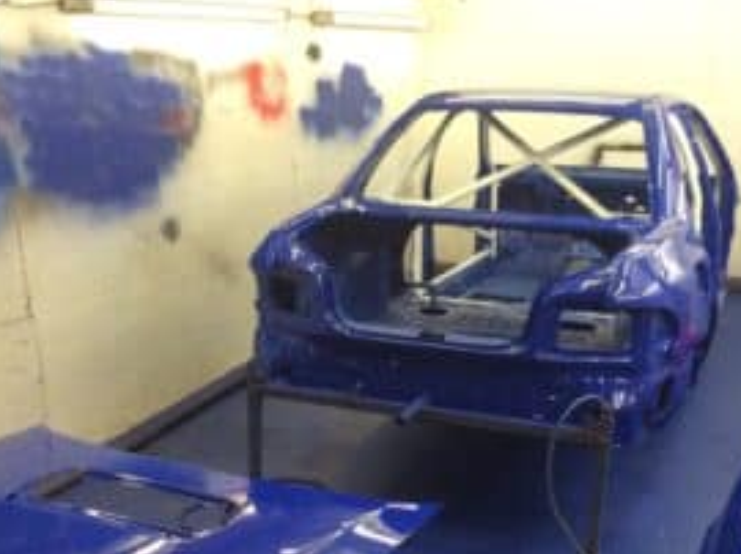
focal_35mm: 43
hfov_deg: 43.7
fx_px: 920
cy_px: 400
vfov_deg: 33.0
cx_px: 445
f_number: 2.2
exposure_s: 1/33
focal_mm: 4.15
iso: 80
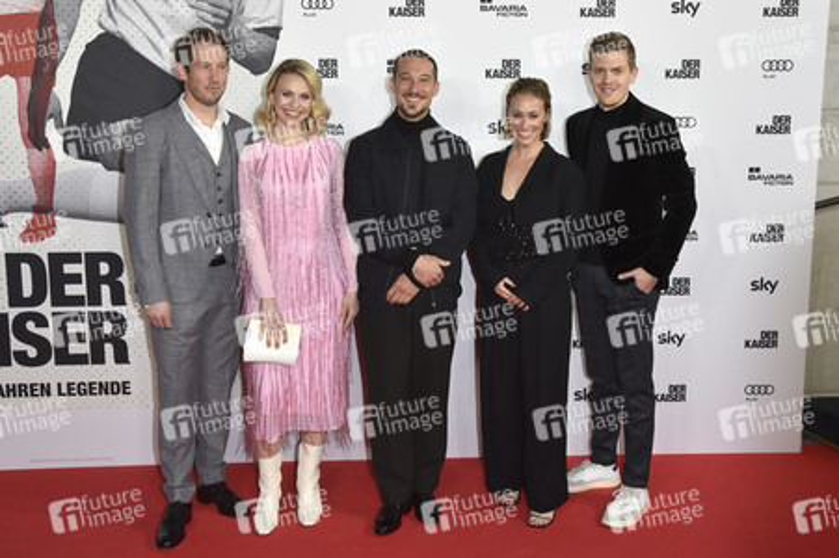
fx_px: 885
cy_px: 279
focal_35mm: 38
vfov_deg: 35.0
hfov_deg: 50.7
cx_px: 420
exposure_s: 1/250
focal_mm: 38
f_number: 9
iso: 2000
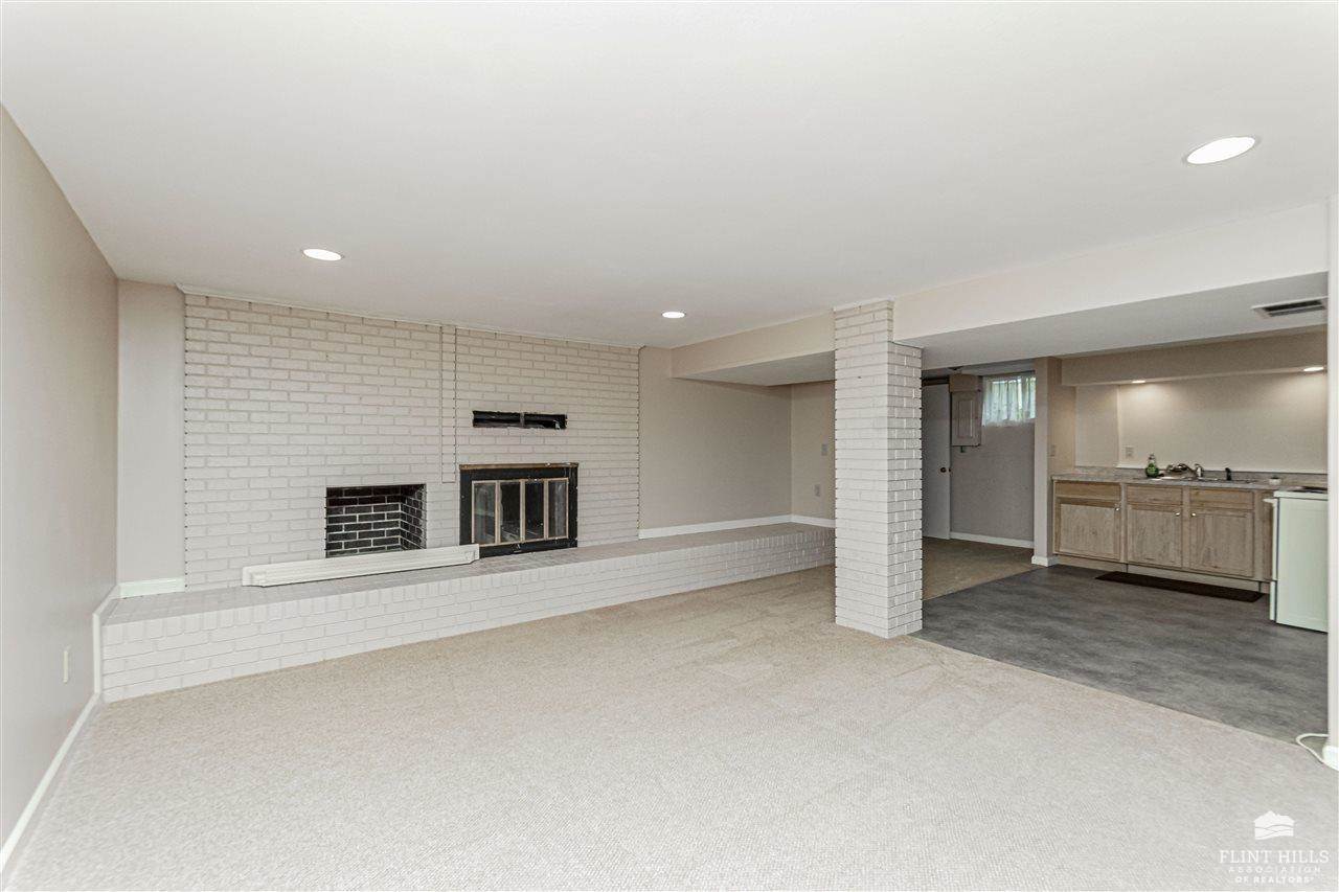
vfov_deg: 77.3
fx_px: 558
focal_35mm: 15
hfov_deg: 100.4
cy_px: 446
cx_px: 670
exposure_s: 1/60
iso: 1600
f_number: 10
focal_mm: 10
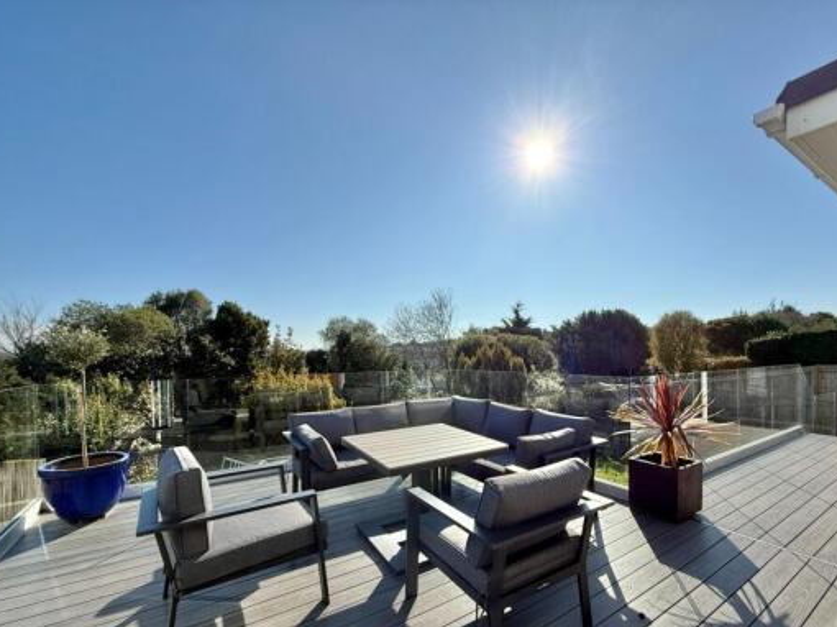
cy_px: 357
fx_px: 387
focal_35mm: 16
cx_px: 457
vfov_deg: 77.6
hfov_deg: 94.3
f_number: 2.2
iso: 80
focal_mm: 2.22
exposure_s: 1/1613
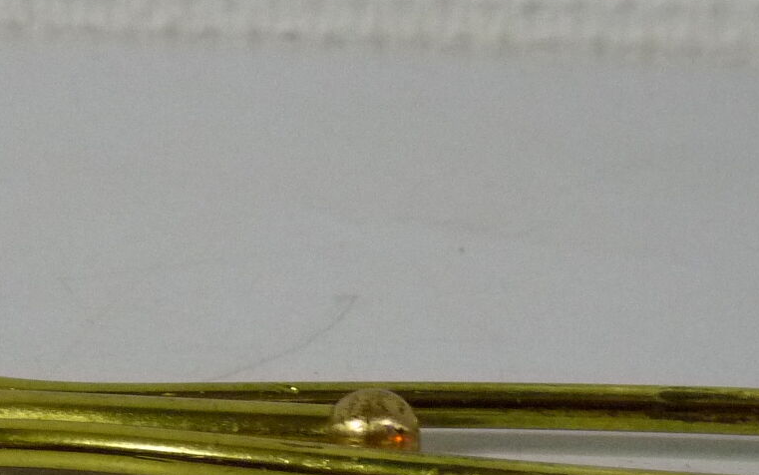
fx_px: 1593
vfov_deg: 16.4
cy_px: 536
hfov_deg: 26.7
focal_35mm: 77
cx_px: 300
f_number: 2.8
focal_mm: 4.8
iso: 400
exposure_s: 1/25
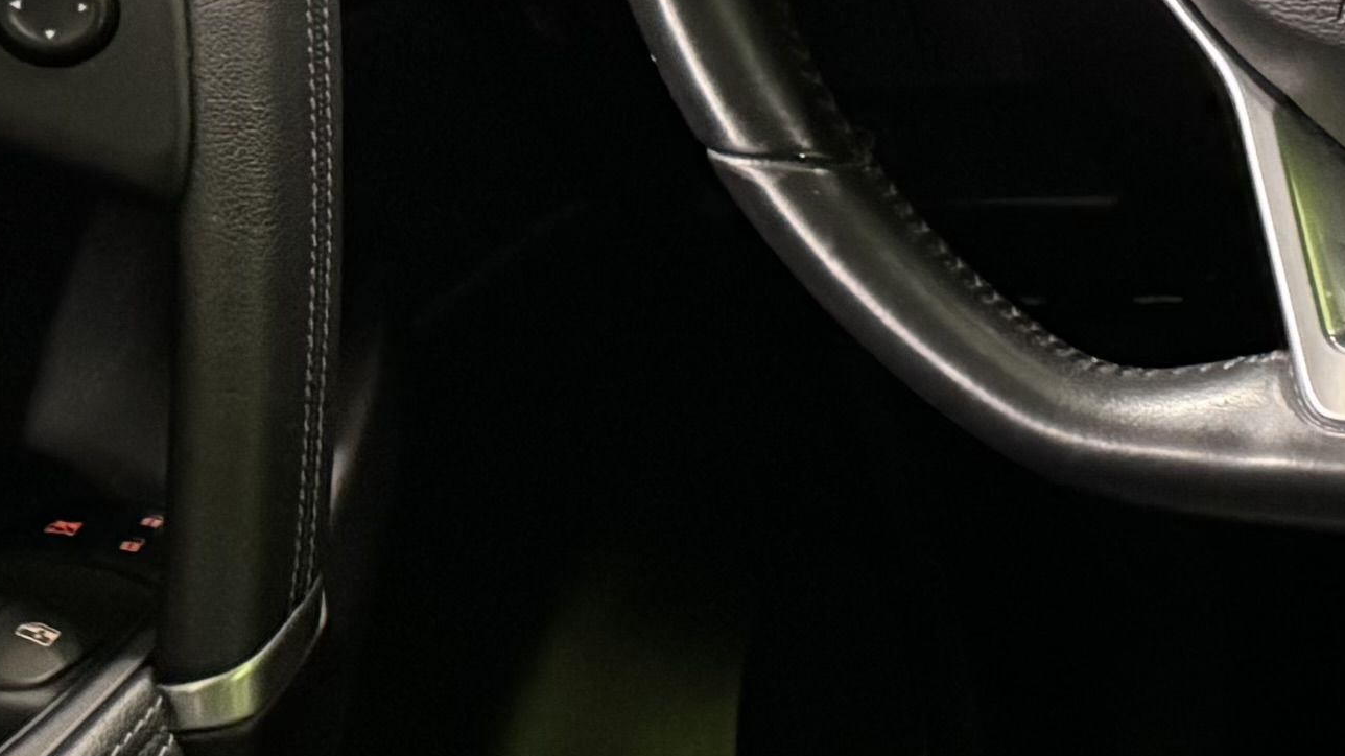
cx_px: 2852
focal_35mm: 116
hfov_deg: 14.6
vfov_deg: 10.3
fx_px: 4136
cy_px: 795
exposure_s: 1/33
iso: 640
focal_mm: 6.76
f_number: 1.78
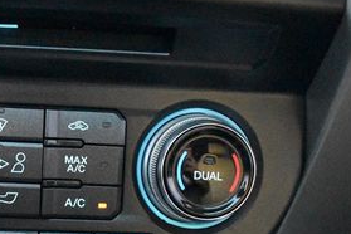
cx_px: 67
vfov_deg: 21.7
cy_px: 177
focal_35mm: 62
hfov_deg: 31.5
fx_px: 604
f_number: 3.5
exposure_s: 1/125
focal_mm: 18
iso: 12800
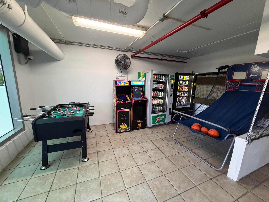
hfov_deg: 102.1
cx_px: 134
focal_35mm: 14
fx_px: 109
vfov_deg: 85.7
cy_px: 101
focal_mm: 2.22
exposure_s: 1/60
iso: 500
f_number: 2.2
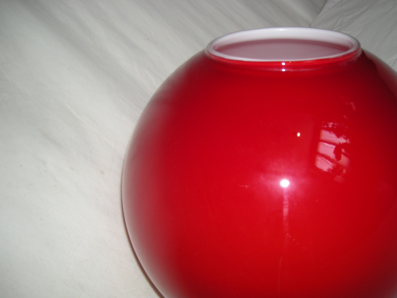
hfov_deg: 48.9
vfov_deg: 37.7
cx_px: 213
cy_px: 155
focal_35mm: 38
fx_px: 436
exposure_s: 1/34.3
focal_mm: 5.7
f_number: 2.8
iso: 50
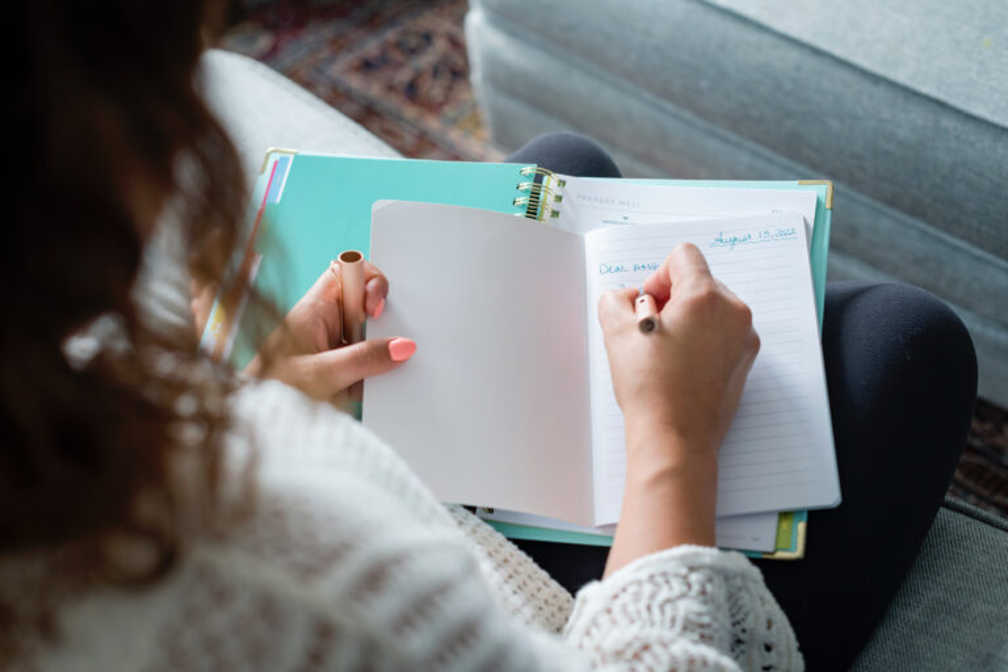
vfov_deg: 27.0
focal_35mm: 50
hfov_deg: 39.6
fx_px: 1400
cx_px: 504
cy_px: 336
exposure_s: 1/125
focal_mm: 50
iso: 500
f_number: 3.2
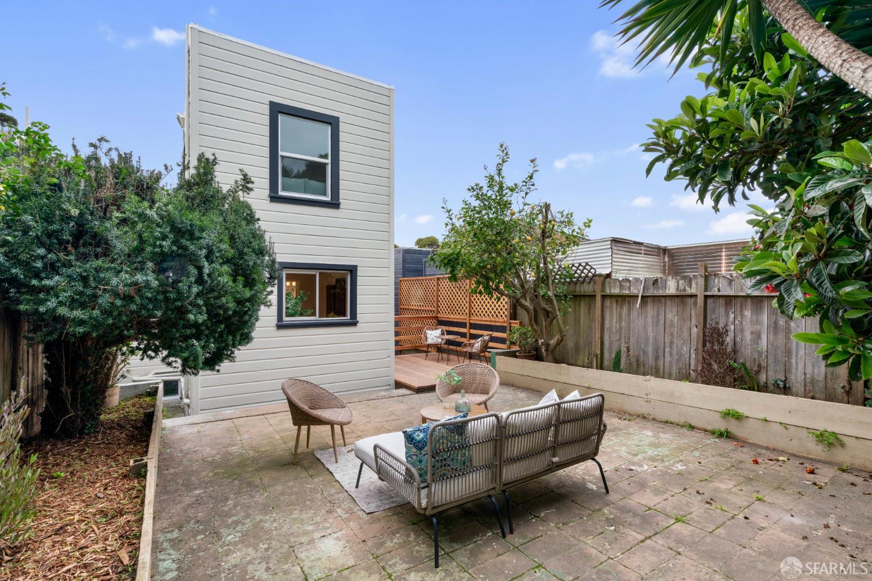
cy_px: 290
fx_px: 388
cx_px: 436
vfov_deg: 73.7
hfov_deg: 96.7
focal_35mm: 16
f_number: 14
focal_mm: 16
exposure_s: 1/5
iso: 250
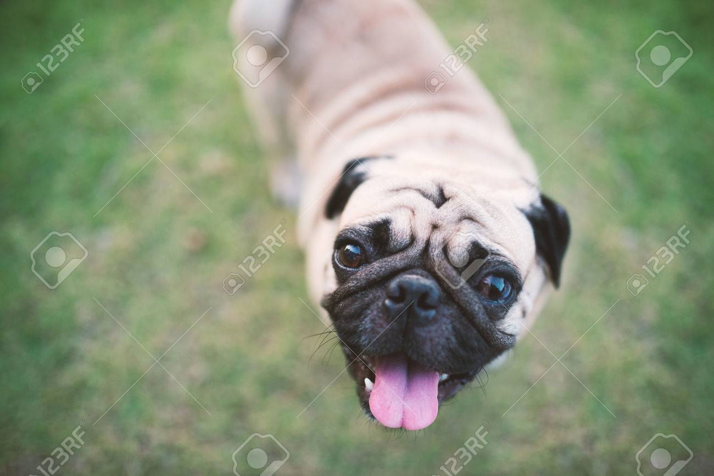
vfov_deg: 37.9
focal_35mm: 35
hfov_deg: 54.4
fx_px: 694
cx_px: 357
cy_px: 238
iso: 160
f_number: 1.4
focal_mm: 35
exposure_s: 1/500
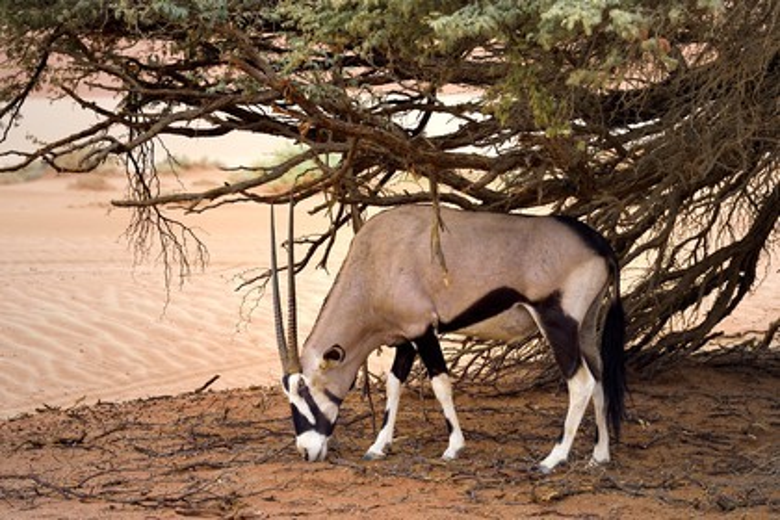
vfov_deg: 6.9
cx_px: 390
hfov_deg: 10.3
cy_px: 260
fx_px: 4333
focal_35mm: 200
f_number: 7.1
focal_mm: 200
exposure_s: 1/1000
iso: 800
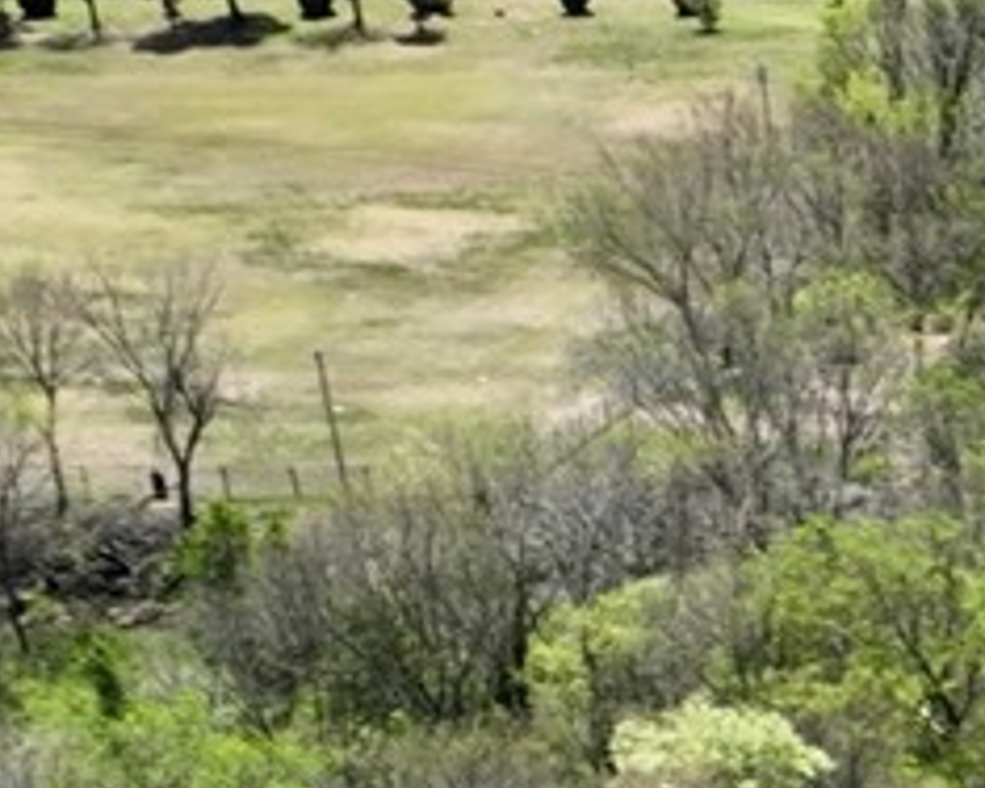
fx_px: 5568
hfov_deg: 8.5
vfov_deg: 7.8
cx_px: 2942
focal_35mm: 191
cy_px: 1513
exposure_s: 1/1600
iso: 120
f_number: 2.8
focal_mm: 12.29
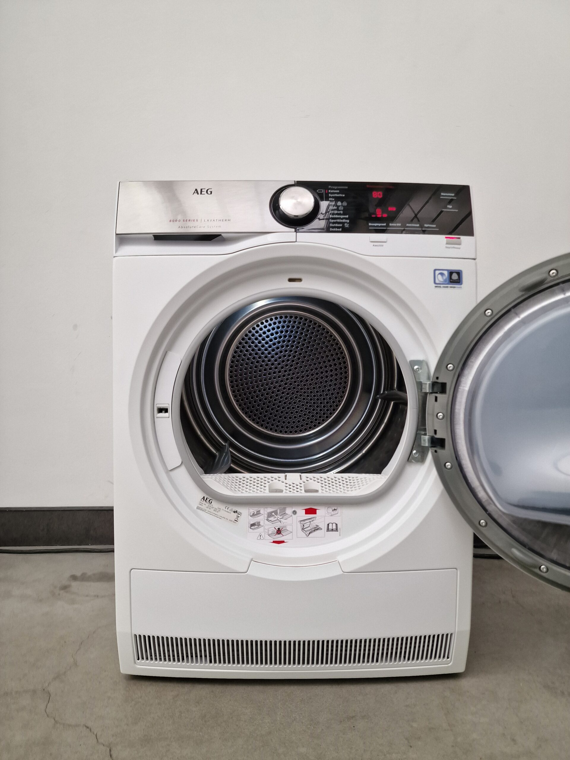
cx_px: 285
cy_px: 380
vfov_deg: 73.9
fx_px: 505
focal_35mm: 23
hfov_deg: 58.9
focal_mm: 6.4
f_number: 1.8
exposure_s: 1/180
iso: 100
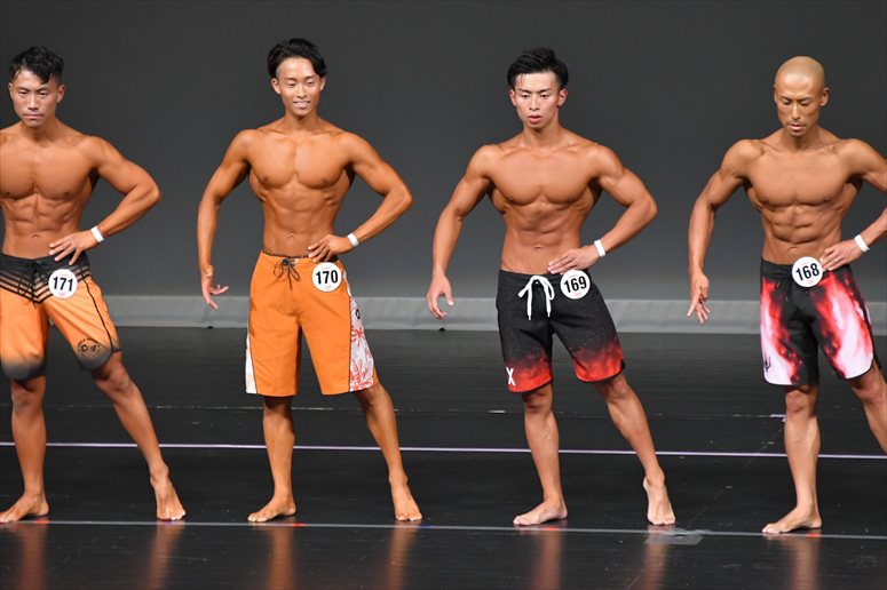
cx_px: 444
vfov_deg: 3.7
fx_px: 9235
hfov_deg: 5.5
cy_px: 295
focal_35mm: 375
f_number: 5.6
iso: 4000
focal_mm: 250
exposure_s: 1/400
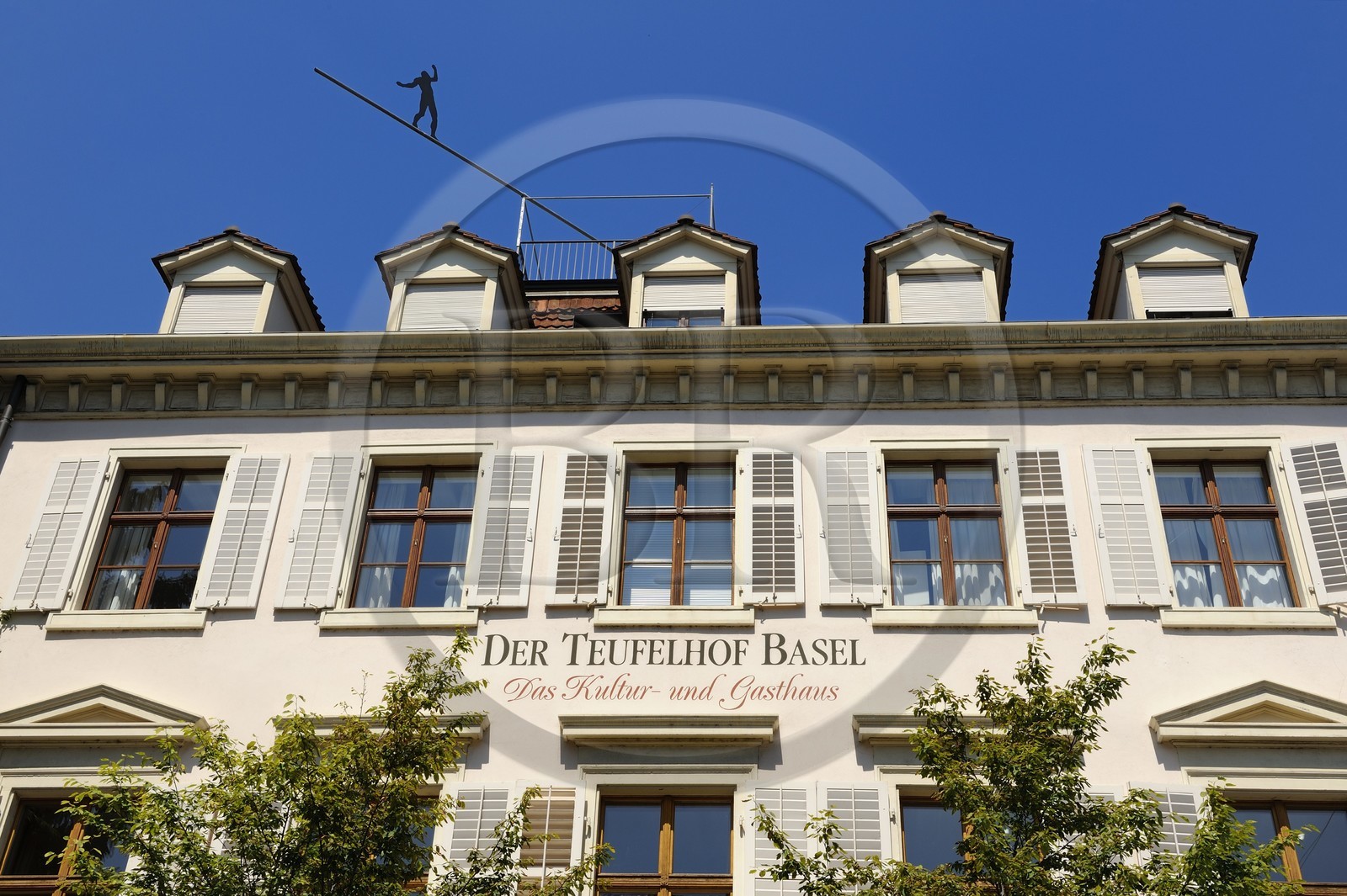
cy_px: 448
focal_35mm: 42
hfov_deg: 46.4
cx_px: 674
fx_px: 1571
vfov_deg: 31.9
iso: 200
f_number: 14
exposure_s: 1/160
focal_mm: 42
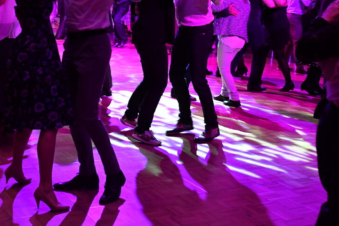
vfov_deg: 20.7
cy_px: 48
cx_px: 134
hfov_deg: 30.9
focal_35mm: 65
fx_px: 612
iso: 2500
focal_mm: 26
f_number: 4.5
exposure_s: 1/80
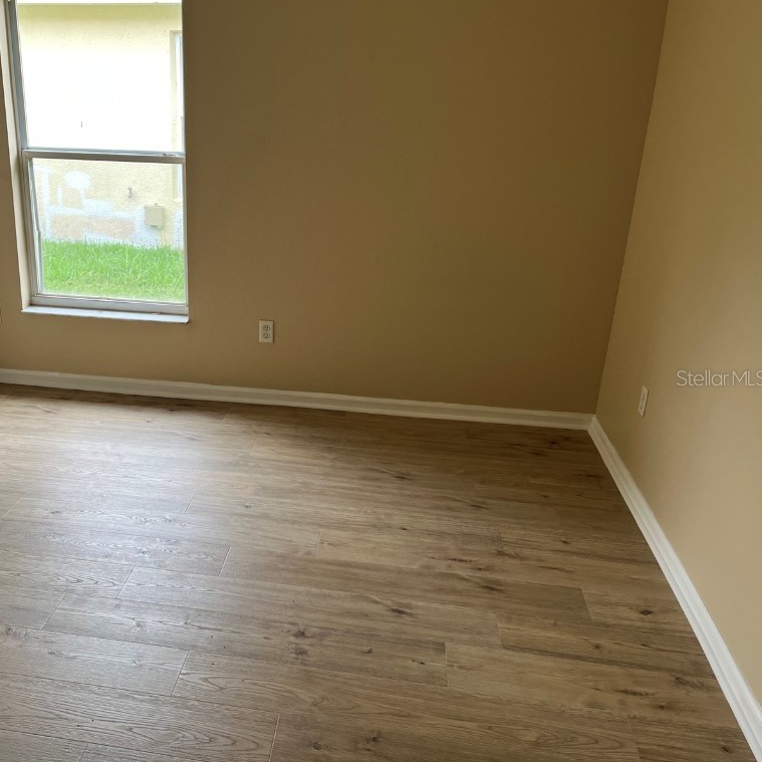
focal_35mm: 31
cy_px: 377
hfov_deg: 51.6
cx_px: 257
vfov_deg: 52.5
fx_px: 772
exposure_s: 1/122
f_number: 1.6
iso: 50
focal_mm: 5.1
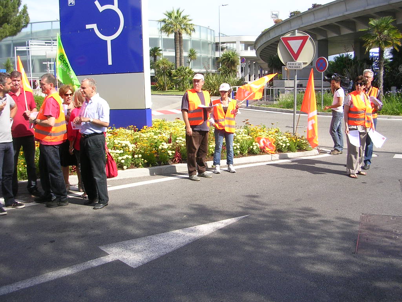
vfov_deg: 37.7
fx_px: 441
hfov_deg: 49.0
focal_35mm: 38
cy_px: 151
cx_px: 201
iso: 50
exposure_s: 1/570
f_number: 2.8
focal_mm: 5.8
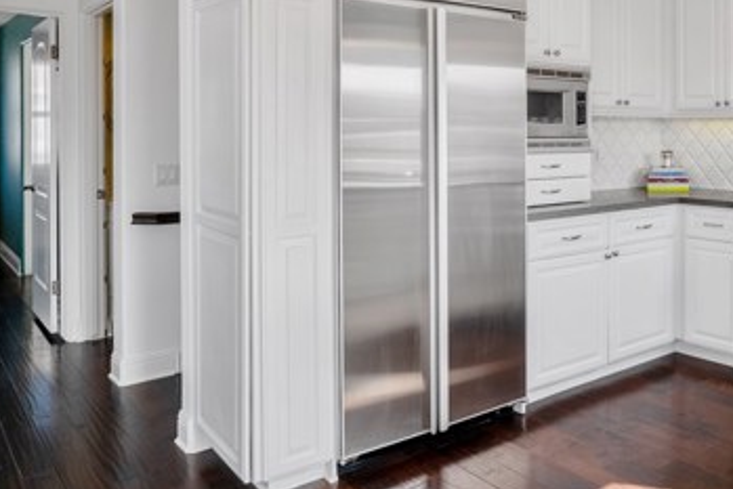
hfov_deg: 53.9
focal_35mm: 33
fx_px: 672
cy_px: 140
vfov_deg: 39.2
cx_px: 571
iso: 200
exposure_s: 1/320
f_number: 8
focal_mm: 18
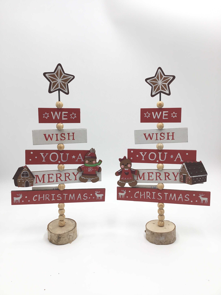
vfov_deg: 58.4
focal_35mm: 31
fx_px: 264
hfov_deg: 45.4
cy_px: 148
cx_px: 110
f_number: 2.4
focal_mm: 3.3
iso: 25
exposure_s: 1/125
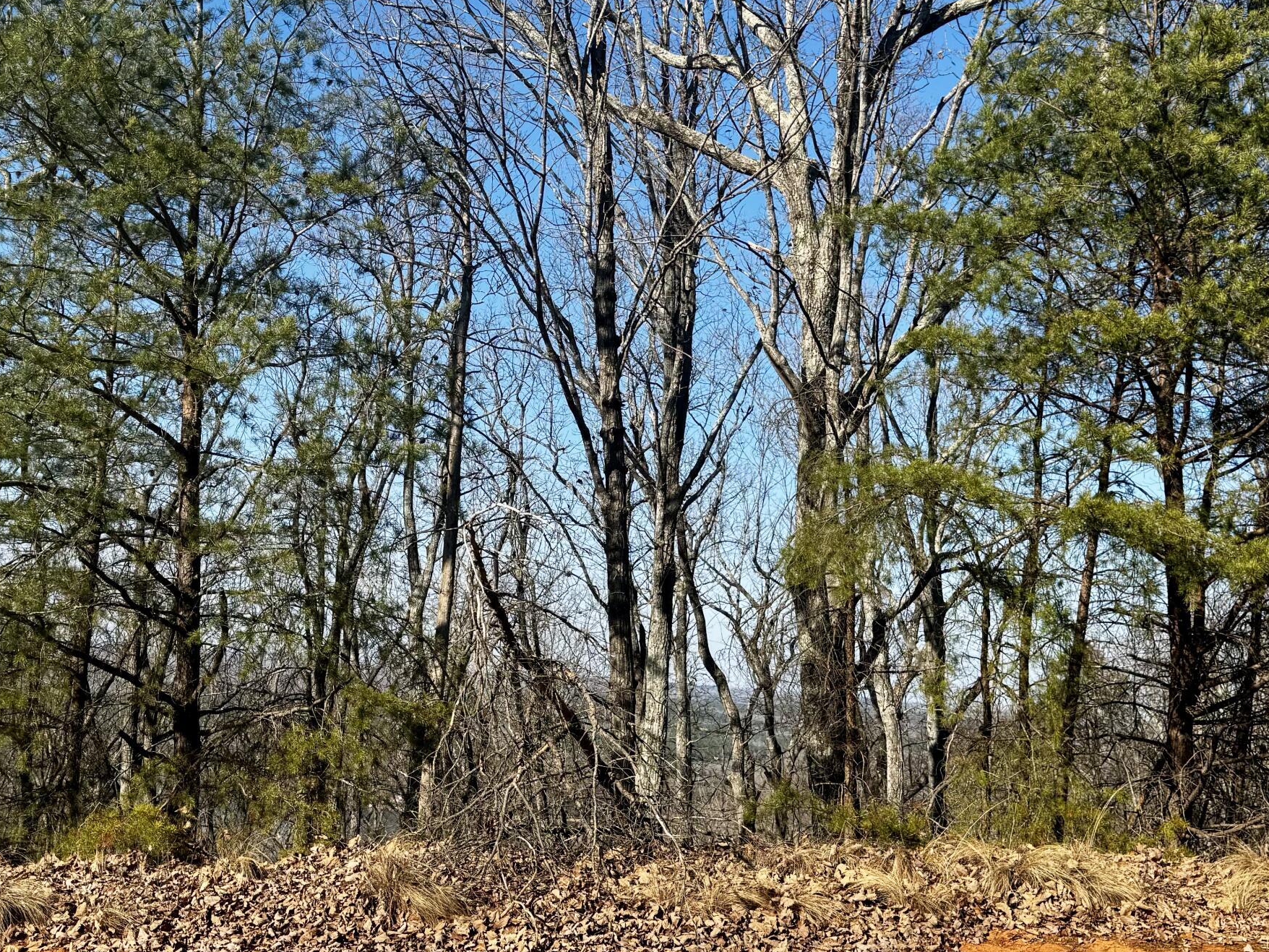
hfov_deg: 45.7
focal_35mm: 41
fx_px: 1503
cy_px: 473
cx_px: 553
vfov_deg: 35.1
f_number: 1.78
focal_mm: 6.76
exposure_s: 1/2833
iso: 80
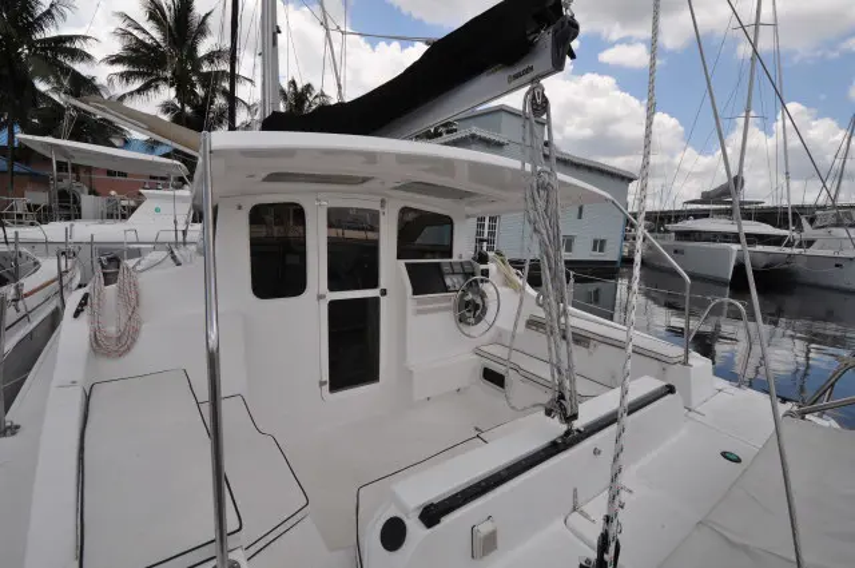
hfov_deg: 100.5
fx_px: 356
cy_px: 284
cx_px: 428
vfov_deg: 77.2
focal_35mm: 15
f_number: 10
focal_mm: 10
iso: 200
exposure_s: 1/400
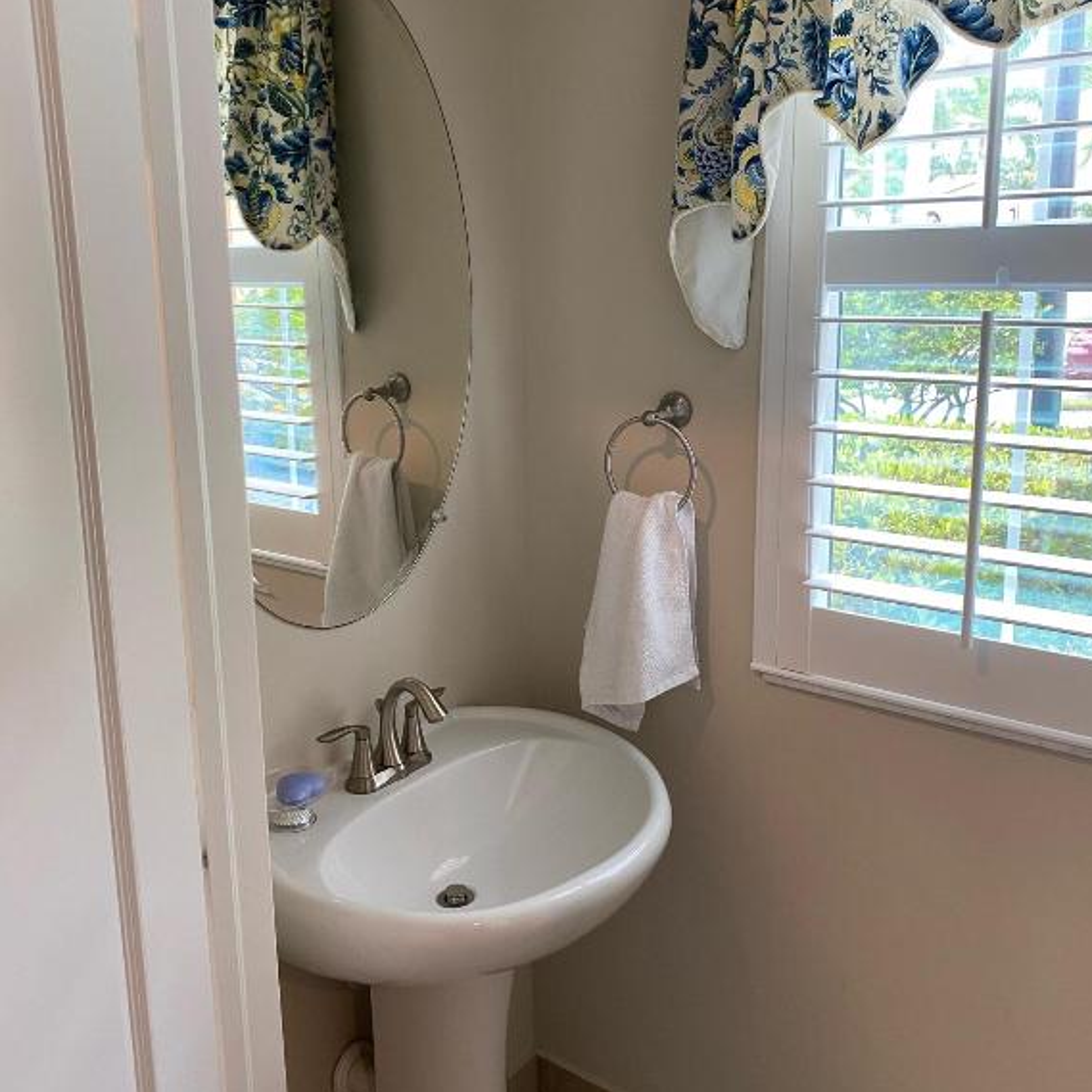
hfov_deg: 52.5
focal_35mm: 31
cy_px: 487
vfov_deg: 52.4
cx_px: 551
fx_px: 1106
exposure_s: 1/60
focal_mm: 4.25
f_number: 1.8
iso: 100
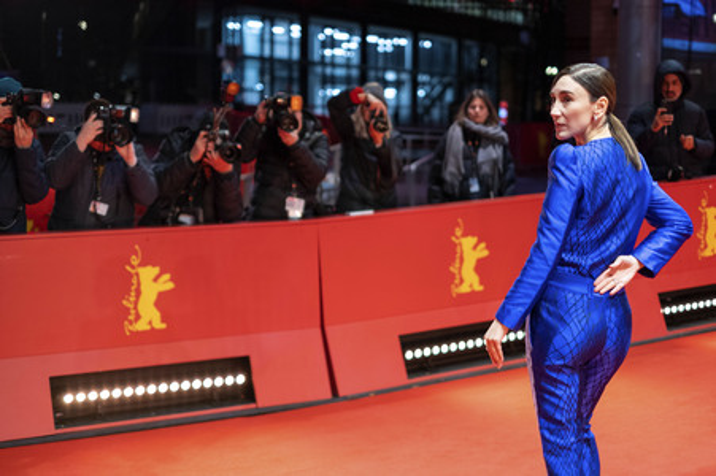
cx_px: 358
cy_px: 238
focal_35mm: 53
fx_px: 1053
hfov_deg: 37.5
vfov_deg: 25.5
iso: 1000
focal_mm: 35
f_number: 1.4
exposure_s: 1/450
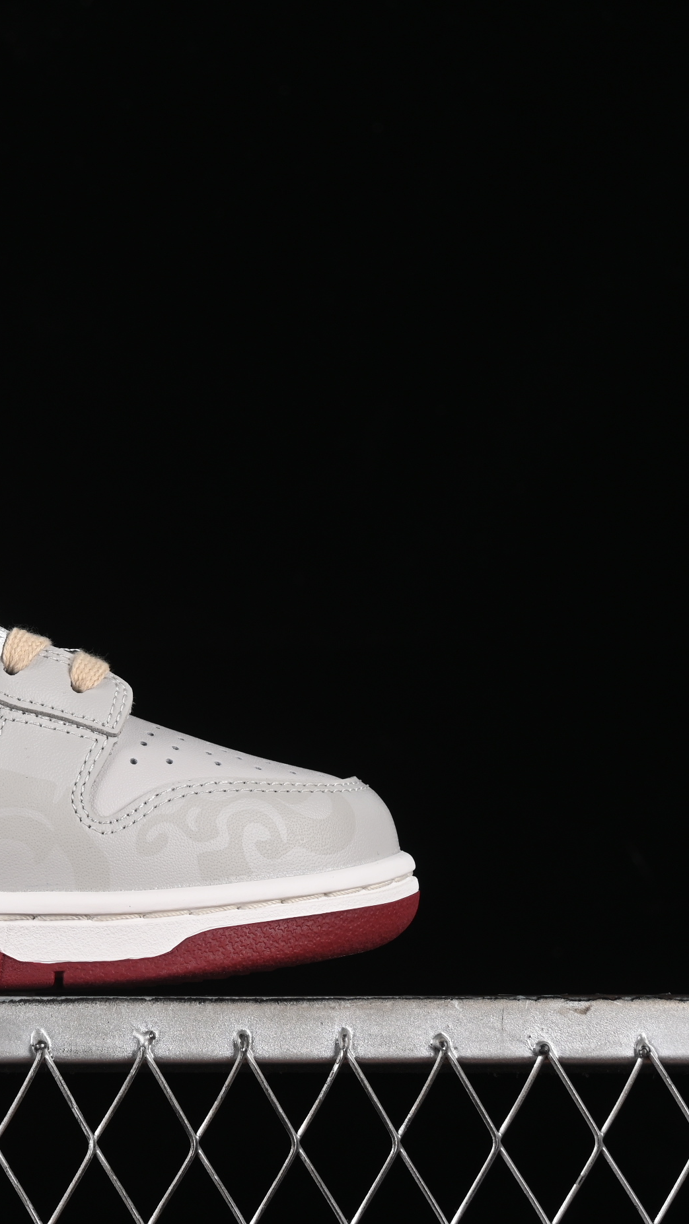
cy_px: 612
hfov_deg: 10.1
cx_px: -178
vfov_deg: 18.2
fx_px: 3832
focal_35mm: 118
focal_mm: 50
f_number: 8
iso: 160
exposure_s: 1/80
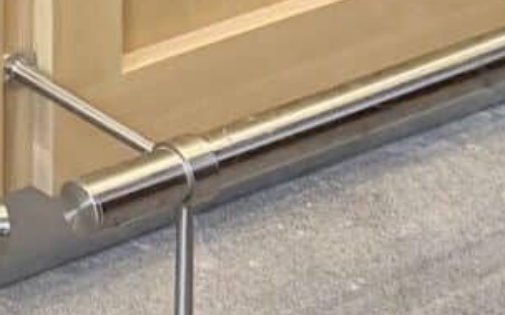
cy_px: -1535
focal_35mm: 214
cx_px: -854
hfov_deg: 8.6
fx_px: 2945
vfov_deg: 4.6
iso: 125
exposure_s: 1/237
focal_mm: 6.76
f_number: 1.78
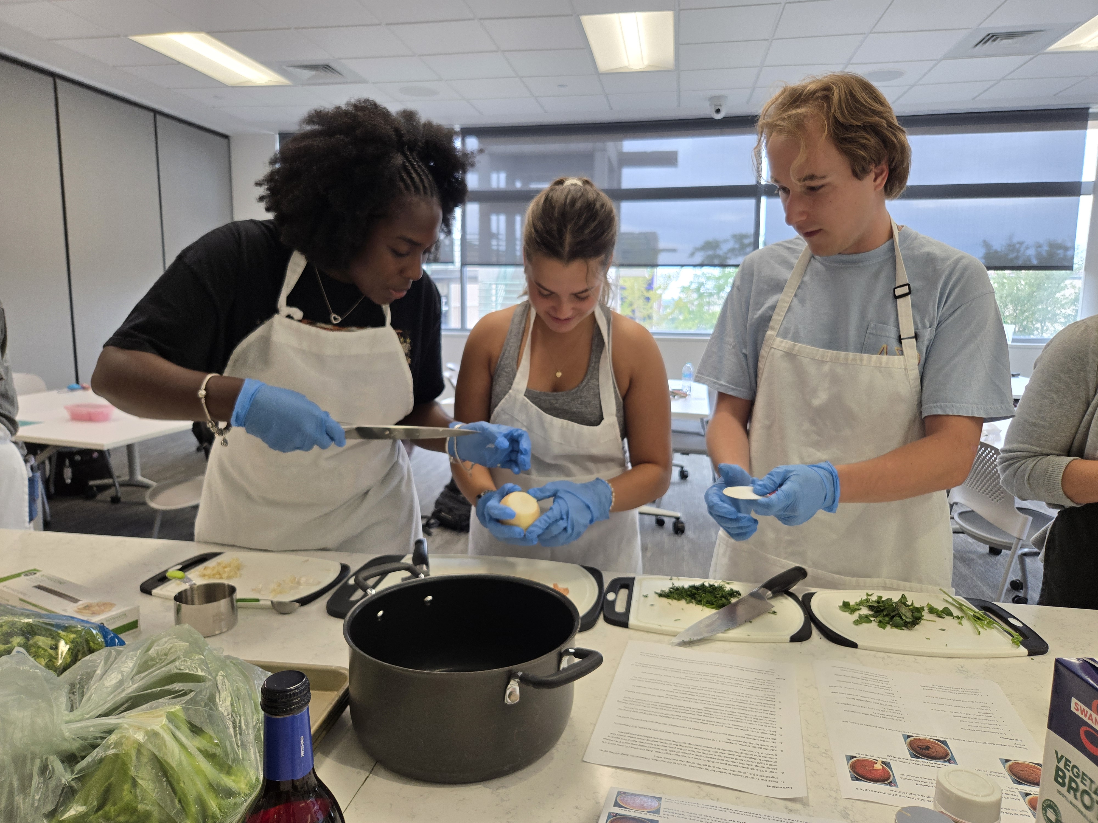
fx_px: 730
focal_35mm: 23
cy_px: 412
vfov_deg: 58.9
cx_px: 549
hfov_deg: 73.9
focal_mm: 5.4
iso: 80
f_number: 1.8
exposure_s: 1/120
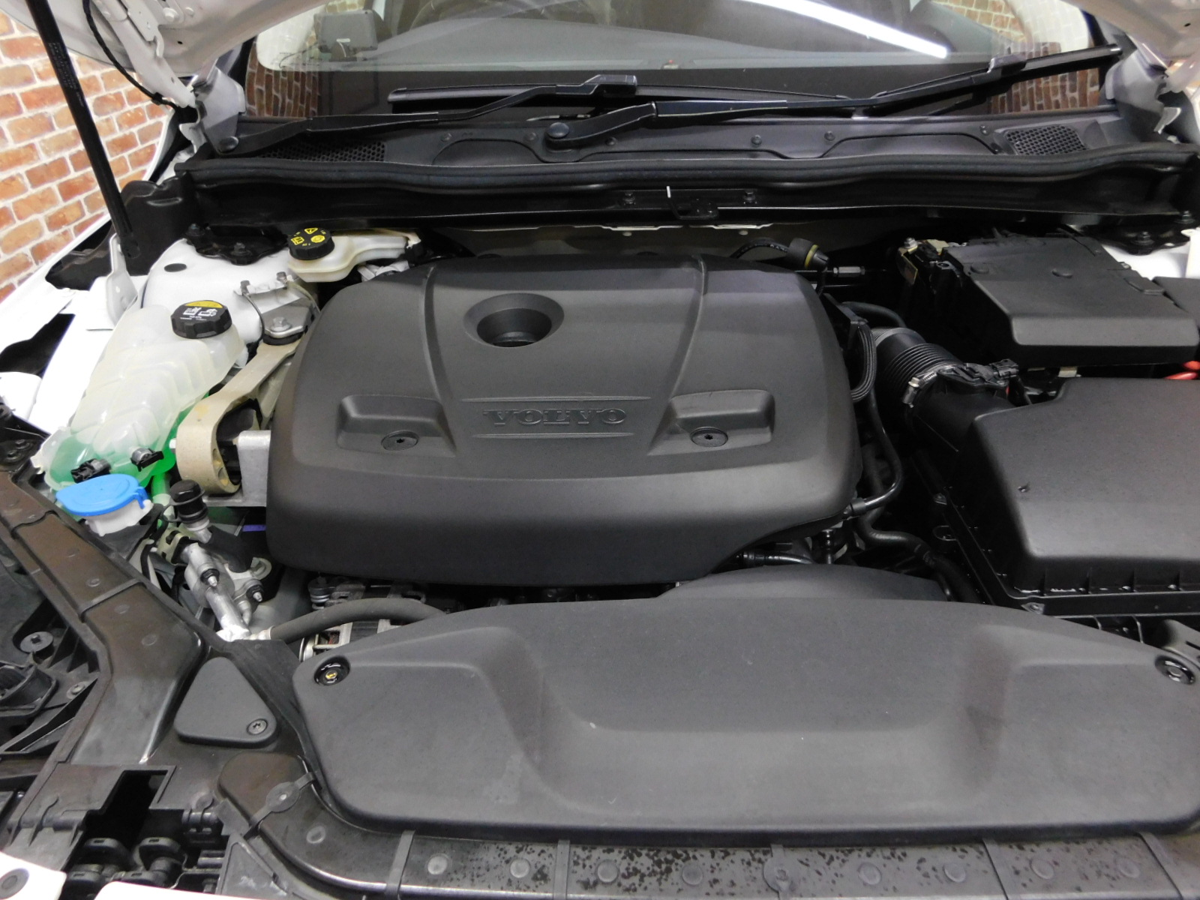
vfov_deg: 58.9
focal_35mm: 23
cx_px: 600
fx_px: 797
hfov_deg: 73.9
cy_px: 450
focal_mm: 4
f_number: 3
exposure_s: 1/25
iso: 400
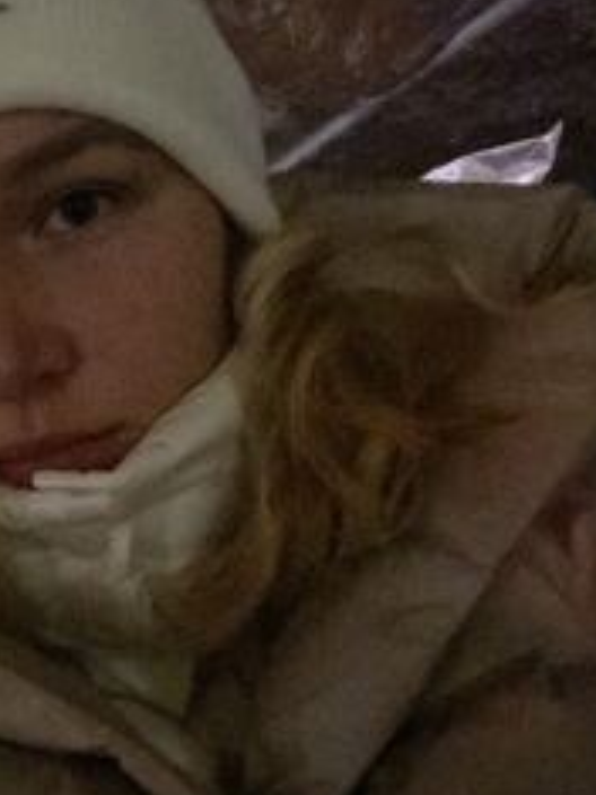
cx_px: 176
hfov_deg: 31.1
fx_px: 1057
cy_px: 474
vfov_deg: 41.1
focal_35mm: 46
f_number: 2.2
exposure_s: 1/17
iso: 2000
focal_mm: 2.71
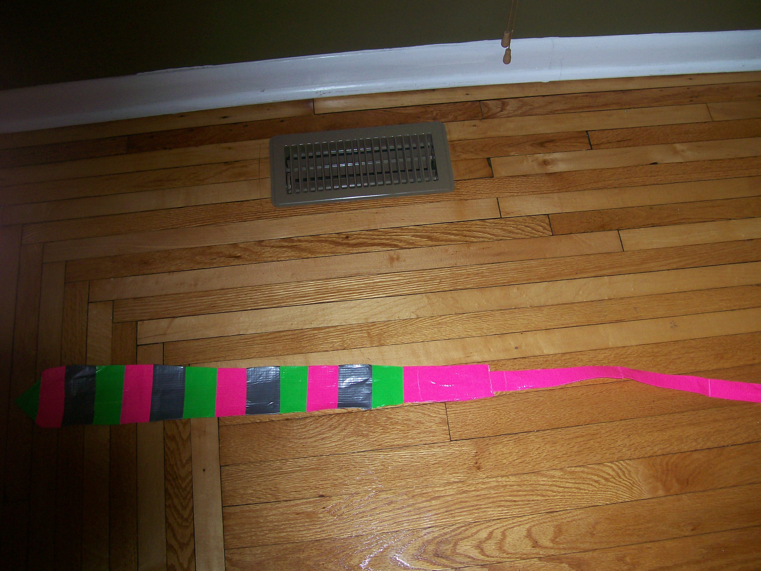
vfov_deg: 39.7
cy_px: 286
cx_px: 380
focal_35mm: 36
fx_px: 791
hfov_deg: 51.4
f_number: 2.7
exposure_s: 1/64
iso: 80
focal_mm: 6
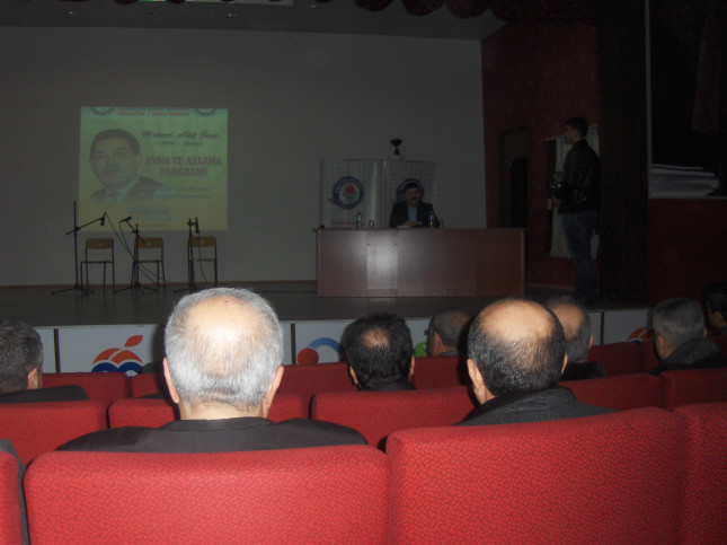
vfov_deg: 40.7
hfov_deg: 52.7
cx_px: 364
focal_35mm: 35
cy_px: 272
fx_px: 735
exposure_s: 1/60
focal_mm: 7.5
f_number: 2.8
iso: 100
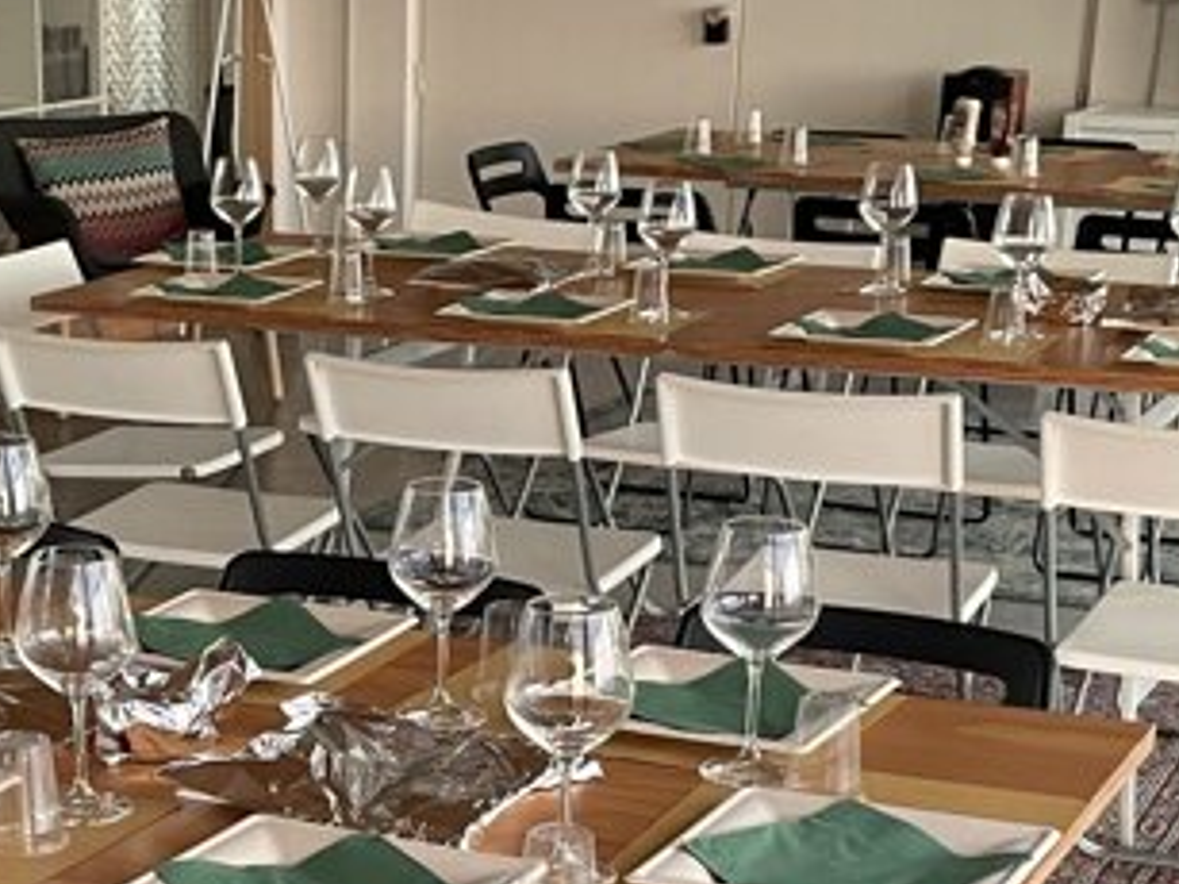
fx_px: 2792
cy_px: 988
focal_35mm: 82
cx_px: 263
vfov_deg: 17.3
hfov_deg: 23.5
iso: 400
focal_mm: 4.2
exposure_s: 1/60
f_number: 1.6
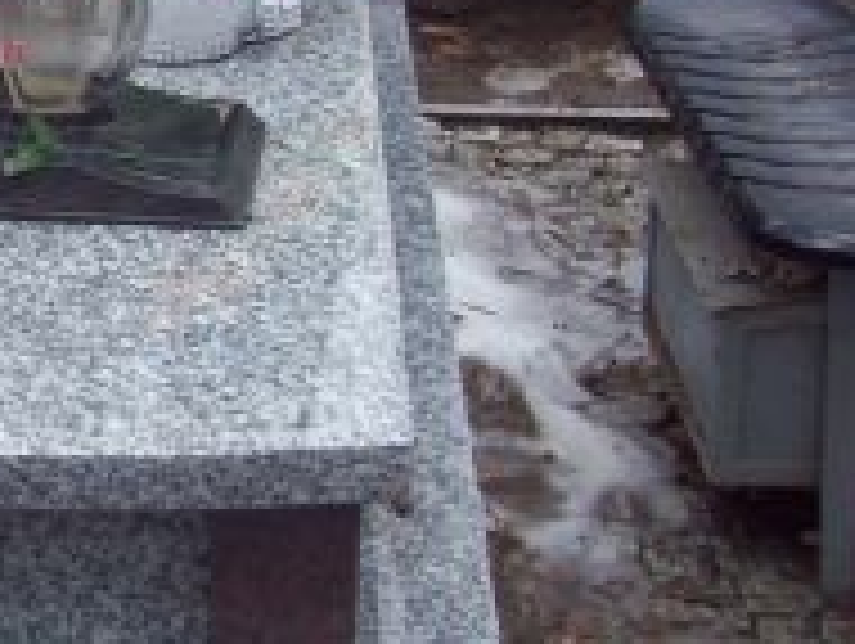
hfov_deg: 14.9
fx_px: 2992
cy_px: -68
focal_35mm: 121
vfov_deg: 12.1
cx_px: -504
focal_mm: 6
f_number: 2.7
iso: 80
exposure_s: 1/156
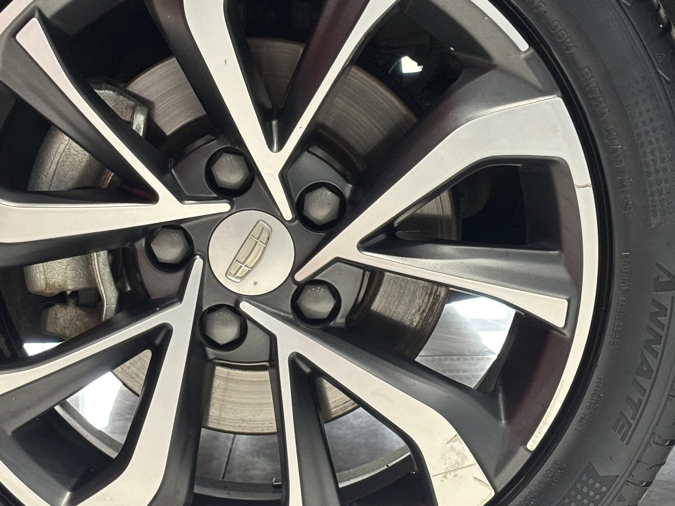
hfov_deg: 19.8
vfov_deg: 14.9
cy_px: 211
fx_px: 1930
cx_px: 262
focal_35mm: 99
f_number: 1.6
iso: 160
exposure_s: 1/33
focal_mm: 5.96
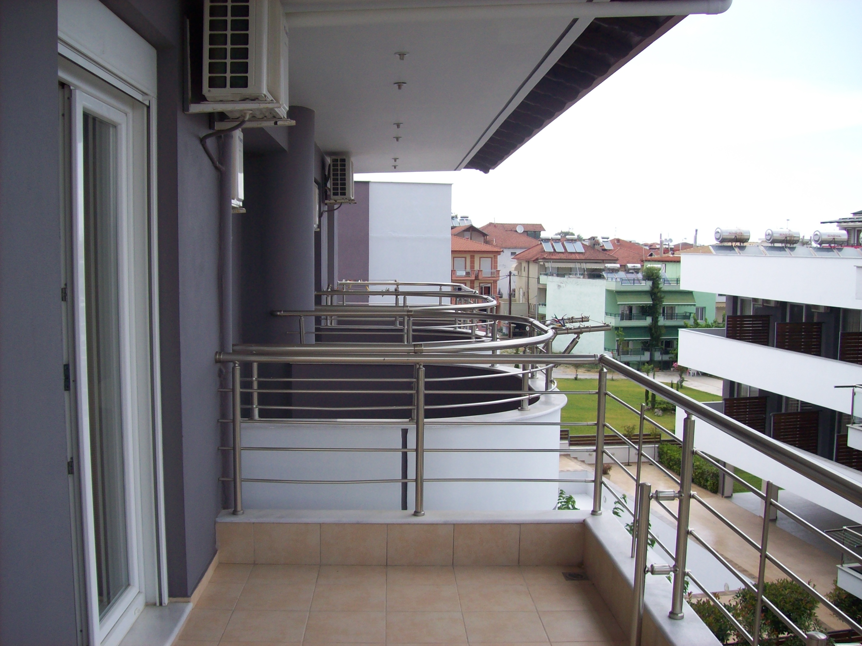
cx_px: 431
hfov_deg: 51.4
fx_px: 896
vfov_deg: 39.6
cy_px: 323
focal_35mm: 36
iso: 80
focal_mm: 6
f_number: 2.7
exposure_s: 1/375
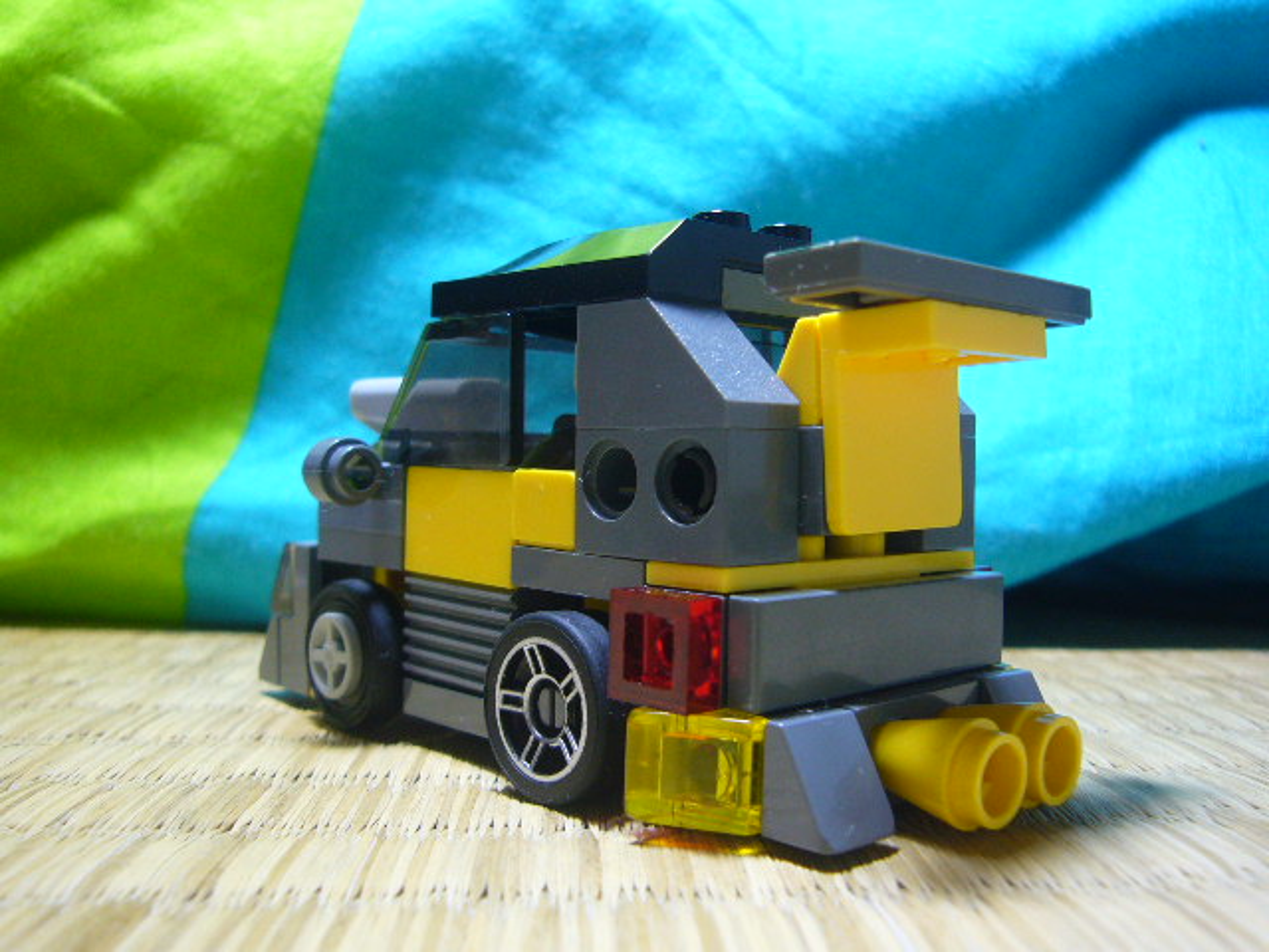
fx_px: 1210
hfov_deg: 55.4
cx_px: 634
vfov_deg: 42.9
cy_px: 476
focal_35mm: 33
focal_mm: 4.6
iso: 100
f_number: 2.8
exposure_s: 1/15
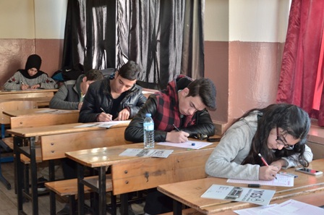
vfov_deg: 25.7
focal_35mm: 52
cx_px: 162
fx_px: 472
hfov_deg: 37.9
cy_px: 108
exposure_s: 1/125
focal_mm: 35
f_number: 7.1
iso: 1000
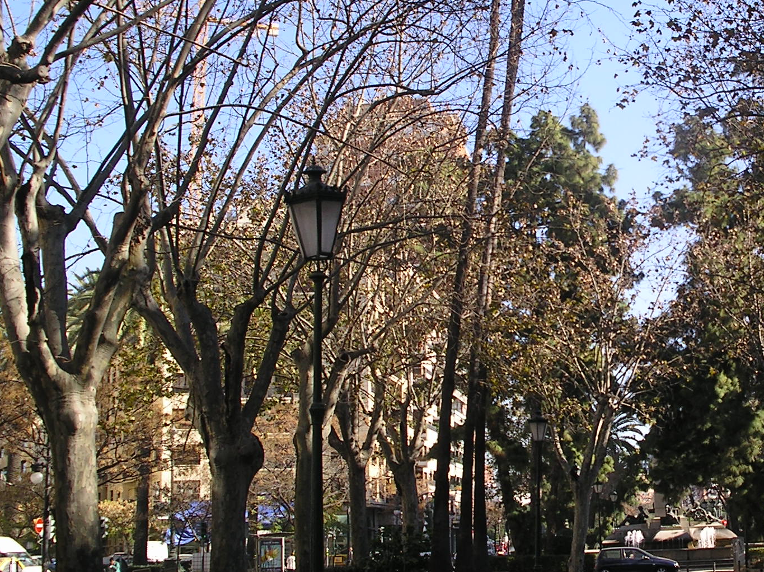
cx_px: 628
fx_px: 1368
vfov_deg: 23.6
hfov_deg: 30.3
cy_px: 265
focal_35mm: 62
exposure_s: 1/318
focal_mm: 7.8
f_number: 4
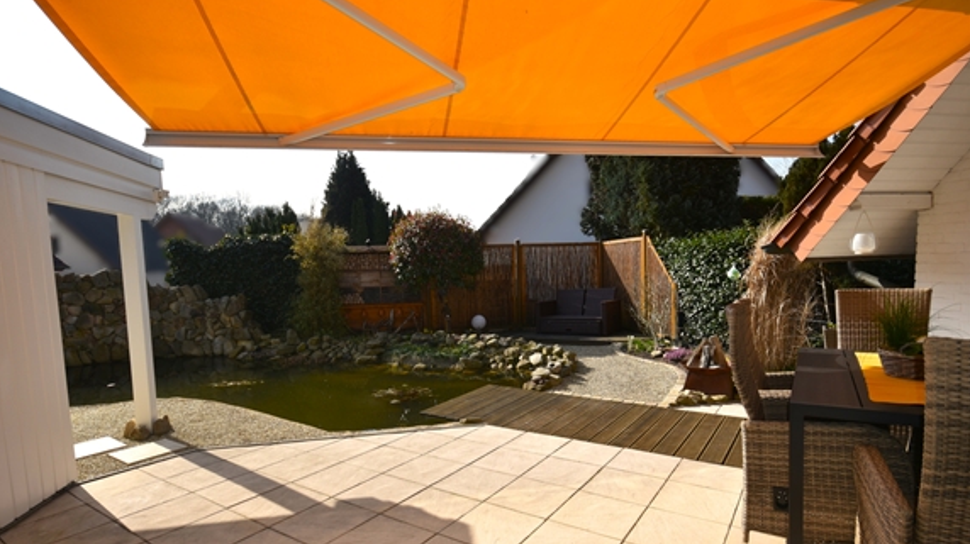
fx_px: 437
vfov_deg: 63.6
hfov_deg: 96.0
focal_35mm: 17
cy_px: 308
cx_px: 482
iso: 100
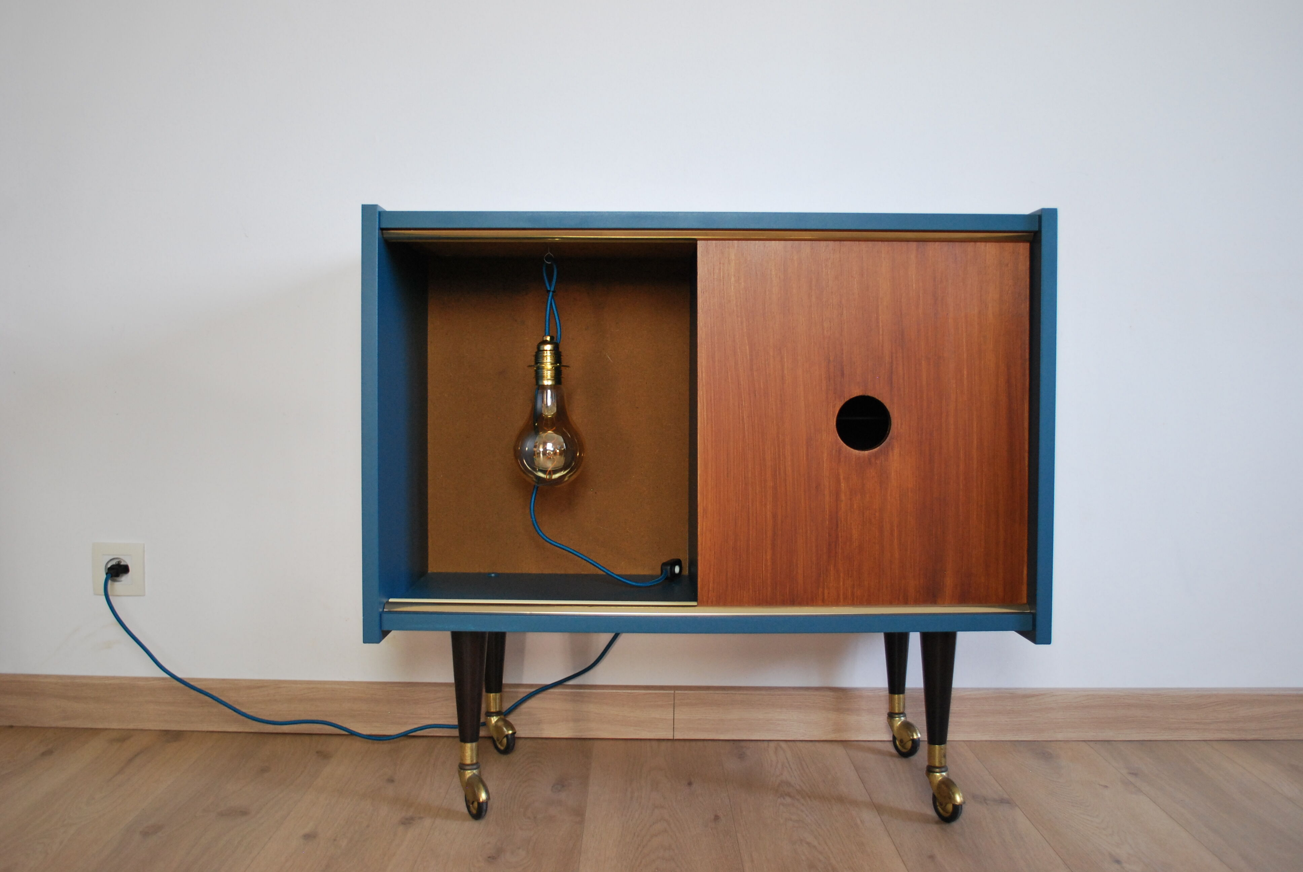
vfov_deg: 40.1
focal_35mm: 33
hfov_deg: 57.2
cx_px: 652
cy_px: 436
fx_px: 1196
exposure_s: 1/30
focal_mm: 22
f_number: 4
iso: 560
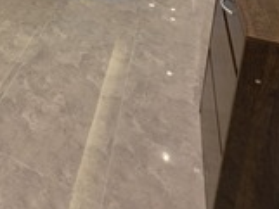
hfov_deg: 40.9
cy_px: -82
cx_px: -23
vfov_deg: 29.0
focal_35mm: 37
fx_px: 298
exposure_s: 1/100
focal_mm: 2.2
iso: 125
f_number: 1.9
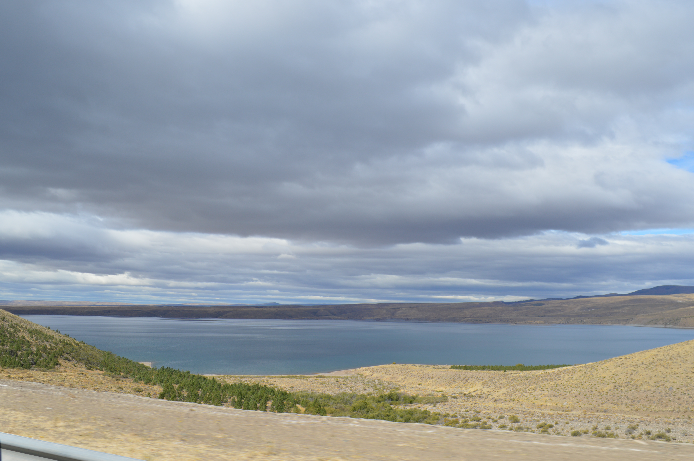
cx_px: 340
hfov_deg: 58.8
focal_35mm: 32
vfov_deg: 41.0
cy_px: 215
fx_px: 616
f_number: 9
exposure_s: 1/320
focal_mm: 20
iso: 100
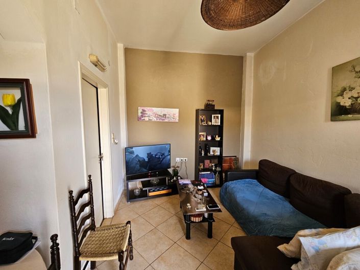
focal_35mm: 13
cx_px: 180
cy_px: 135
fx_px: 135
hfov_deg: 106.2
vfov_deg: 89.9
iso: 250
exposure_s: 1/50
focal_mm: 2.2
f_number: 2.2
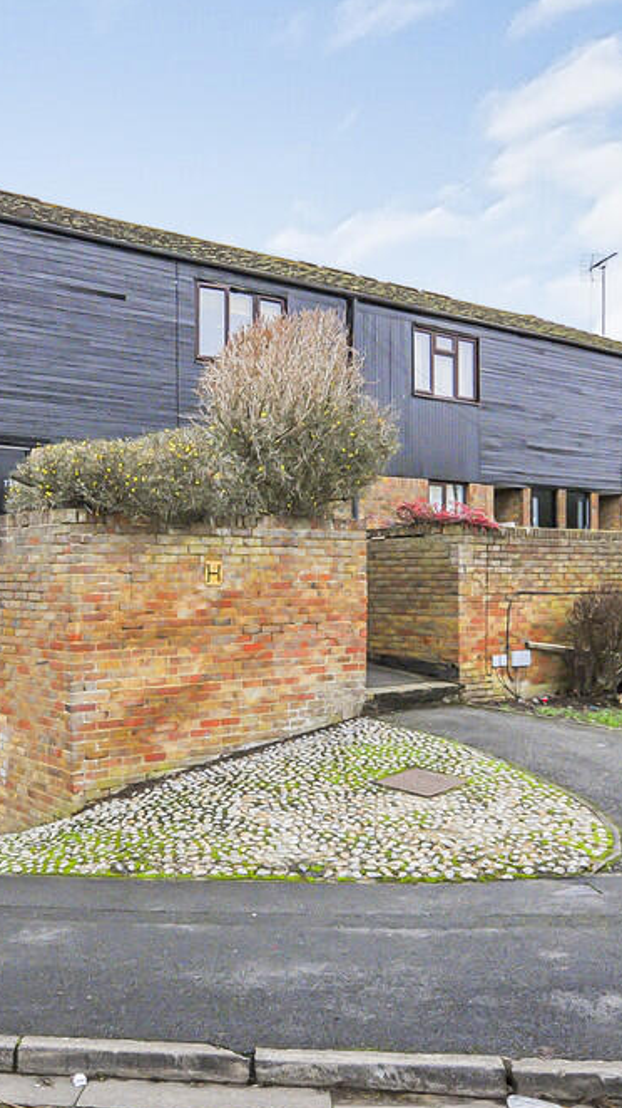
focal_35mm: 34
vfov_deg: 58.0
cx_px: 137
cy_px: 549
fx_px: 998
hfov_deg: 33.7
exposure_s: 1/200
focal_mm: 14
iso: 720
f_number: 5.6
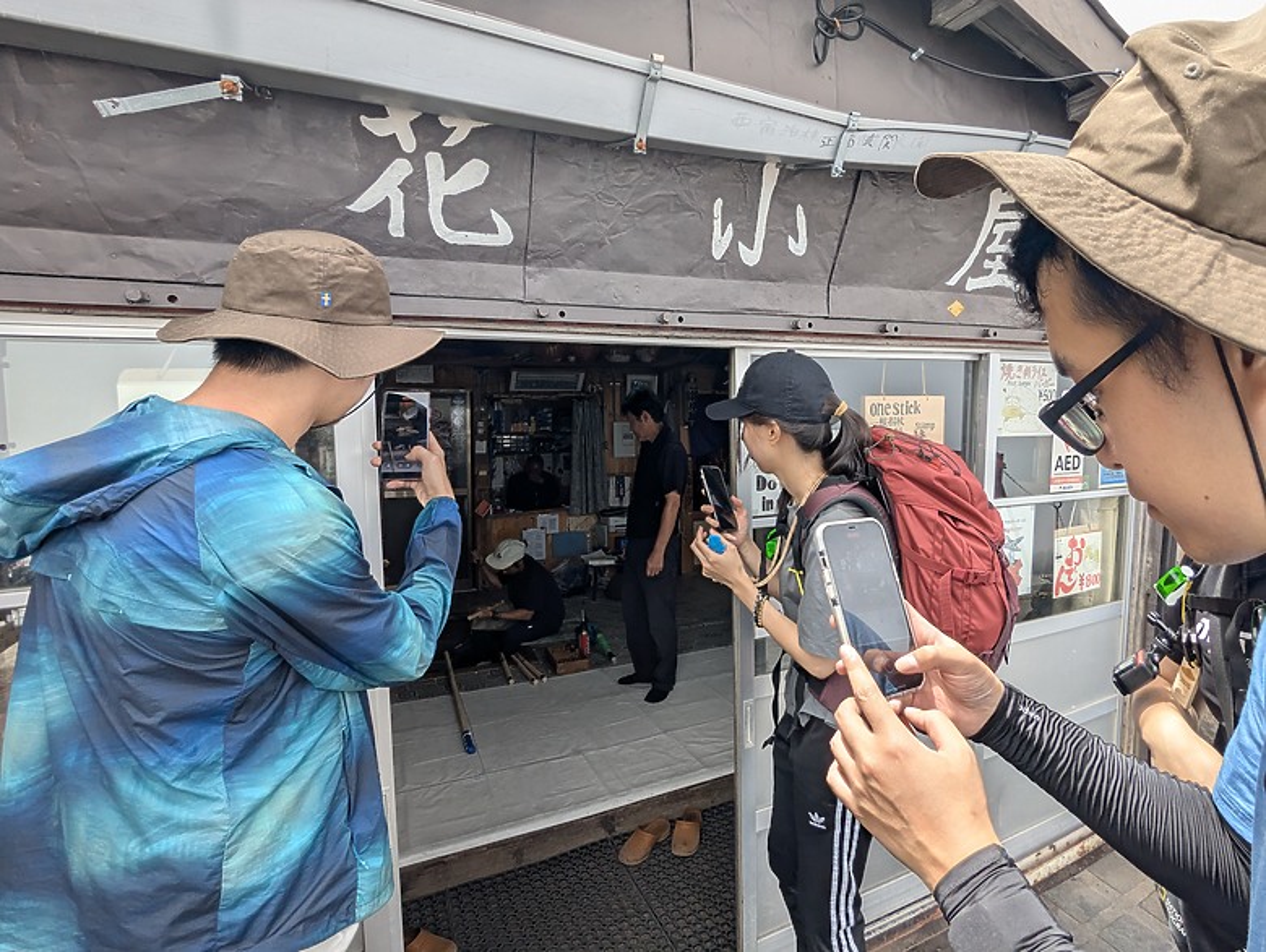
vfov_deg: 78.2
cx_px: 633
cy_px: 476
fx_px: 586
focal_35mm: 16
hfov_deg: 94.4
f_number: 2.2
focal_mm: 2.35
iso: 41
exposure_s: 1/715
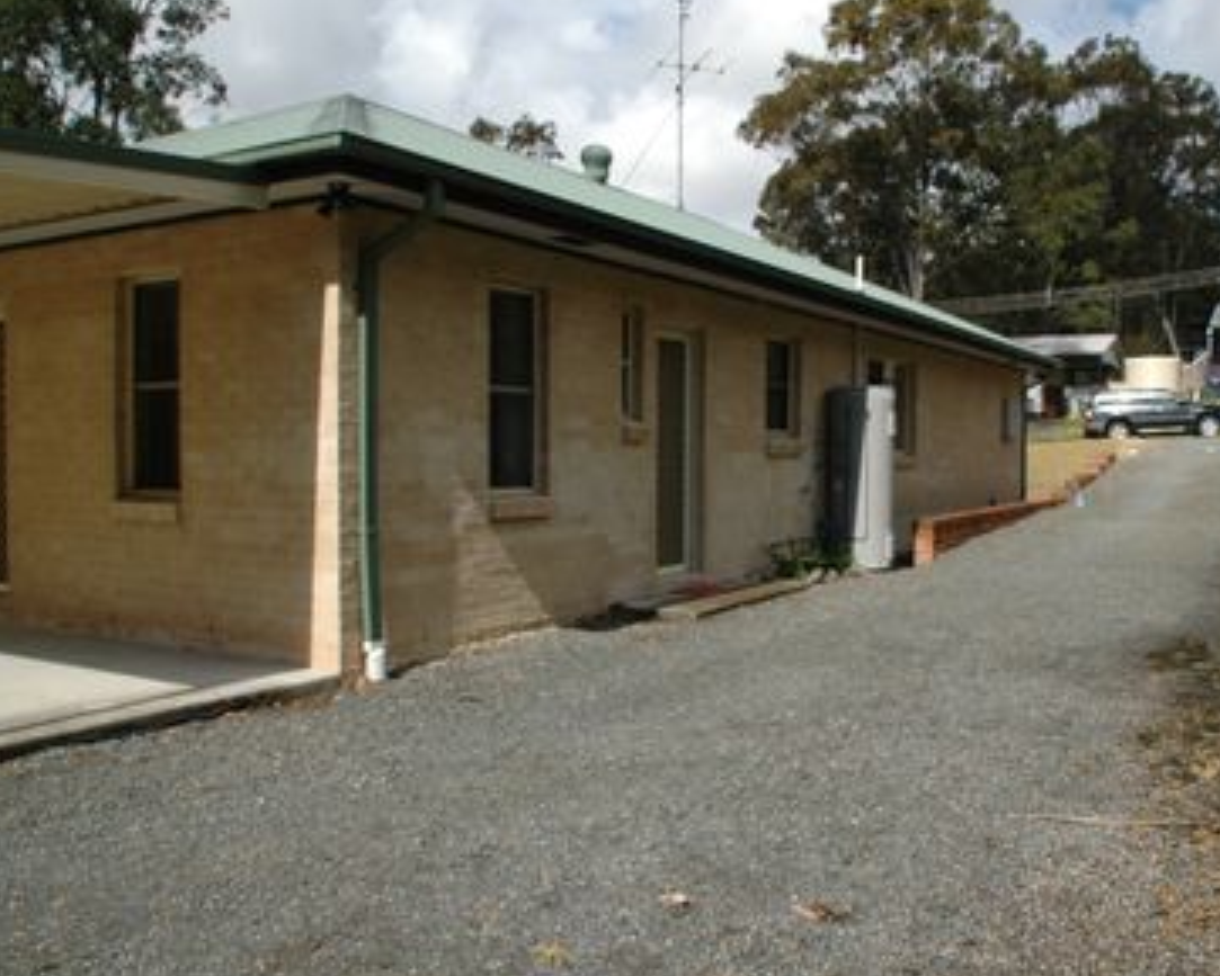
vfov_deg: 44.6
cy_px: 495
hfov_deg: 54.0
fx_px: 1192
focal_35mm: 33
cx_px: 700
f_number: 10
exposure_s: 1/400
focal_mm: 18
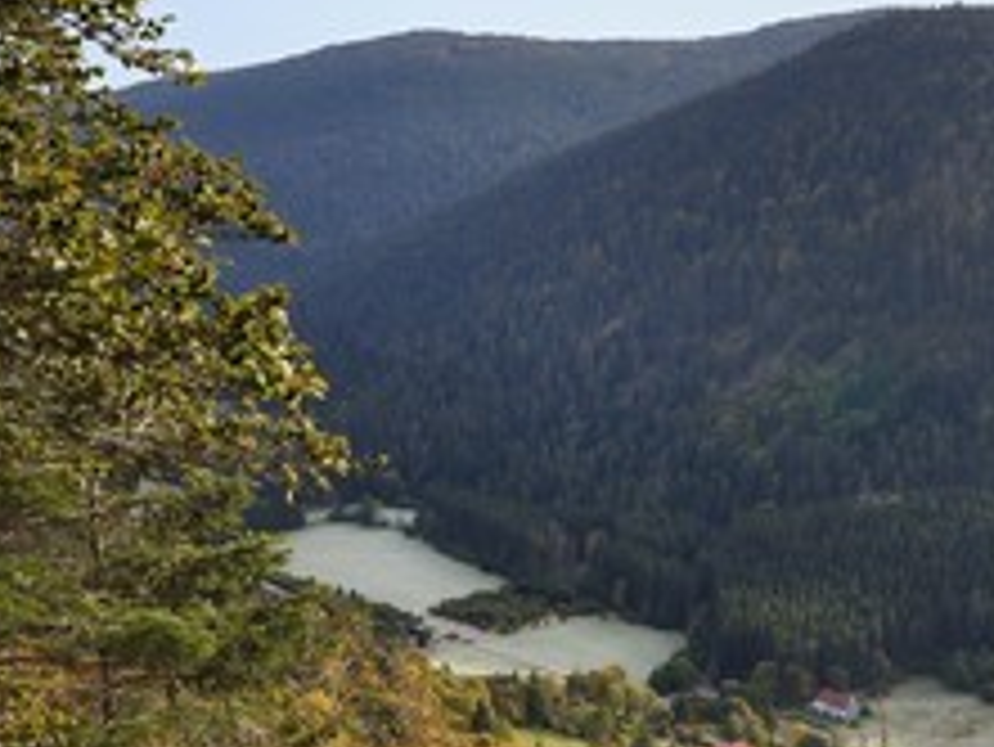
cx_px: 614
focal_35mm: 53
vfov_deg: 27.3
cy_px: 536
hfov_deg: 36.0
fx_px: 1523
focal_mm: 29
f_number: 10
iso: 400
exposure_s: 1/400
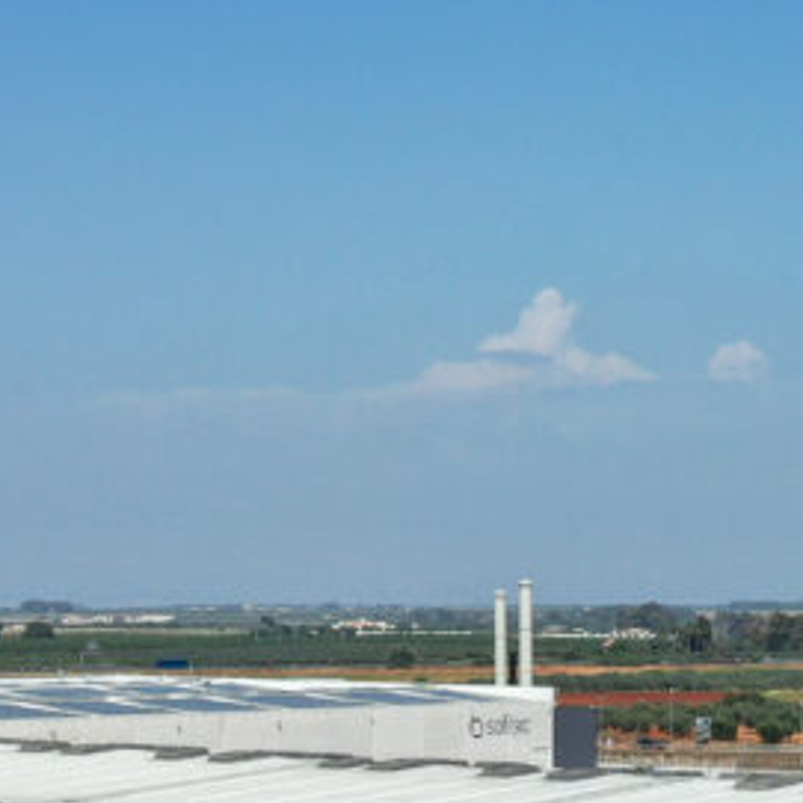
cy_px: 760
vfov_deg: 14.7
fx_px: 3071
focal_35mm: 117
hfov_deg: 14.8
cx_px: 616
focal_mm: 10.26
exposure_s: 1/500
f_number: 6.3
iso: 100
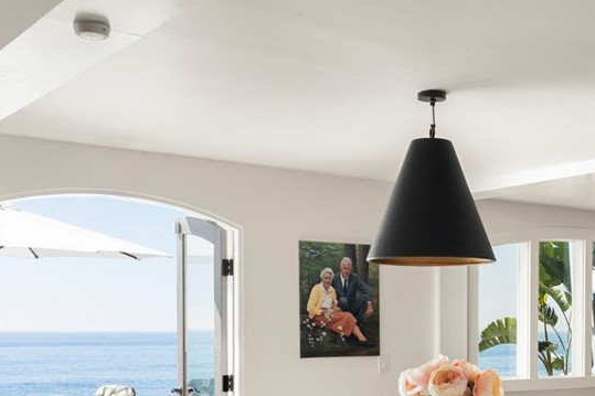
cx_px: 519
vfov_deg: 23.3
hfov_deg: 33.5
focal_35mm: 57
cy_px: 334
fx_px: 942
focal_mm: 30
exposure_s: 1/15
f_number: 18
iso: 640
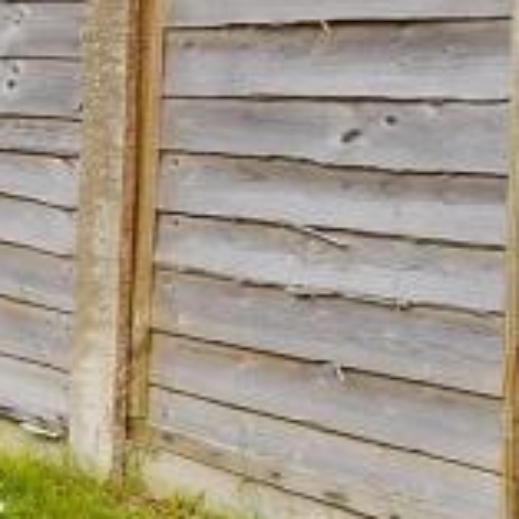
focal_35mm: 83
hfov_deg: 11.1
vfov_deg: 20.4
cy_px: 38
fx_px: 1408
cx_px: -1091
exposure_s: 1/320
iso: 250
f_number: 8
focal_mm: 10
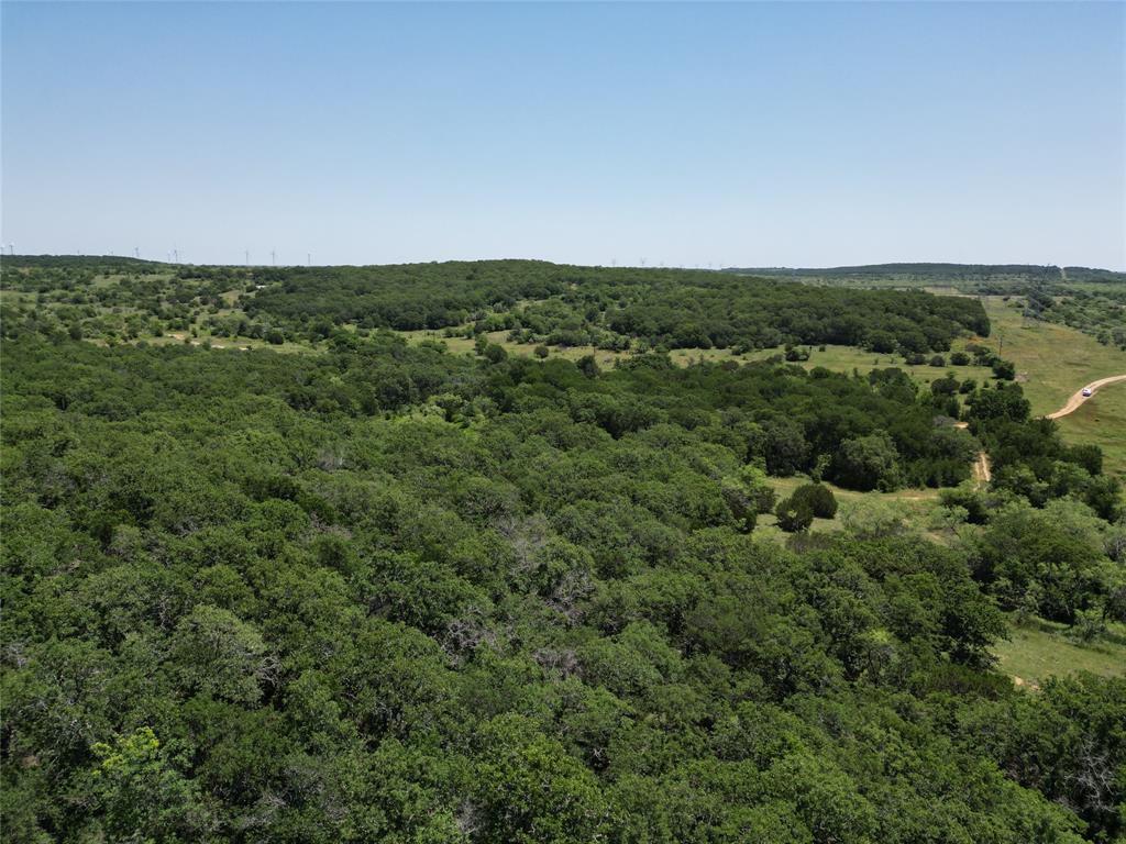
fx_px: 781
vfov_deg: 56.8
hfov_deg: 71.6
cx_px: 563
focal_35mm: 24
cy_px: 422
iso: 110
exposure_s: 1/2500
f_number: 1.7
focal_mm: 6.72
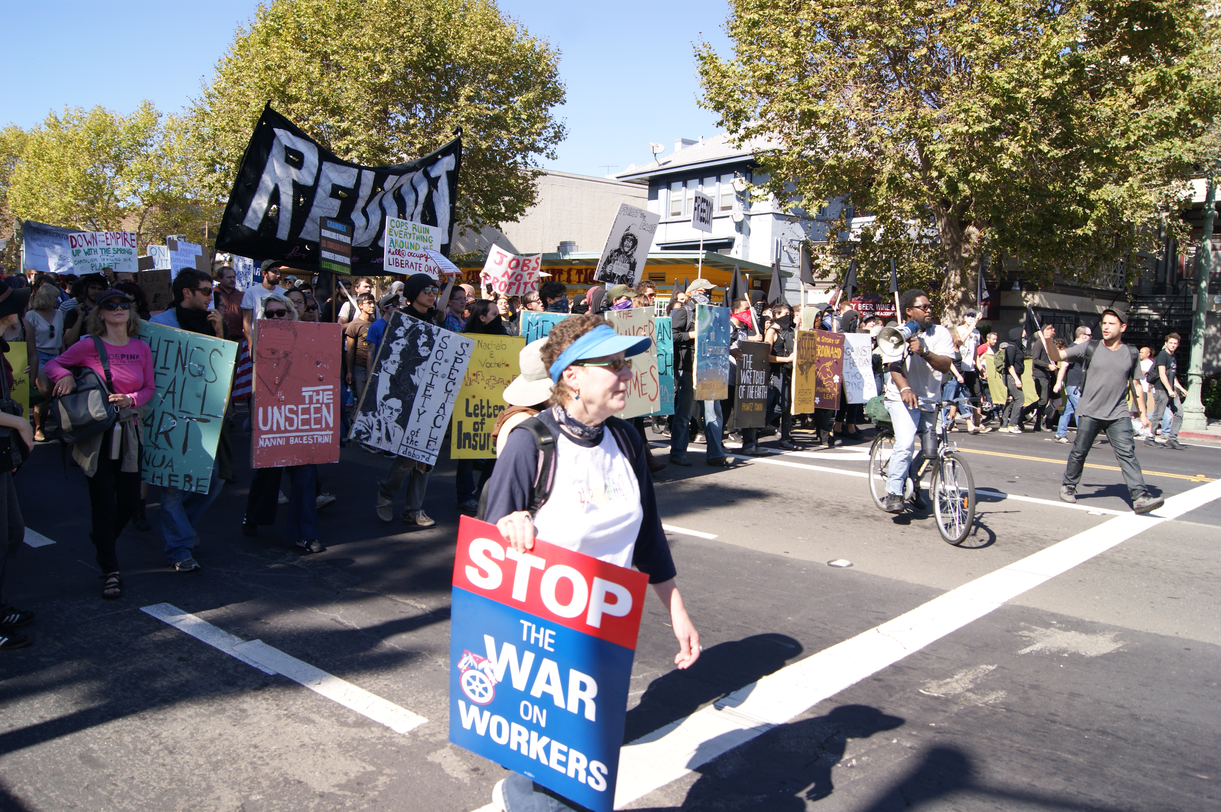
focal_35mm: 27
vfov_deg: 47.9
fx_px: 915
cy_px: 406
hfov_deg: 67.4
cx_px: 610
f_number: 7.1
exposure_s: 1/200
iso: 100
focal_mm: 18
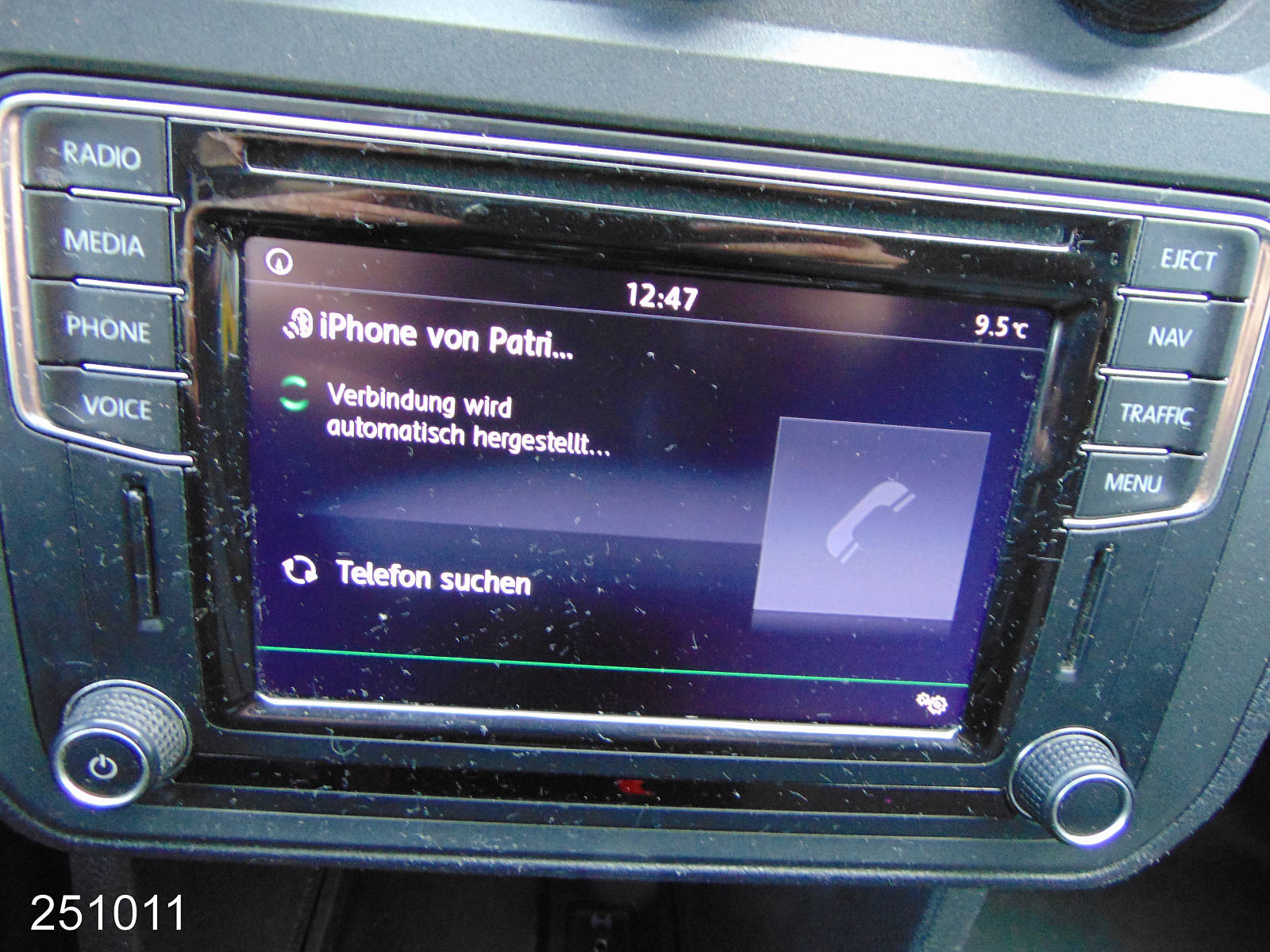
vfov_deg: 54.9
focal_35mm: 25
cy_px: 476
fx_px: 917
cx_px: 635
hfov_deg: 69.4
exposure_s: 1/30
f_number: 3
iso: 250
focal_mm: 4.5
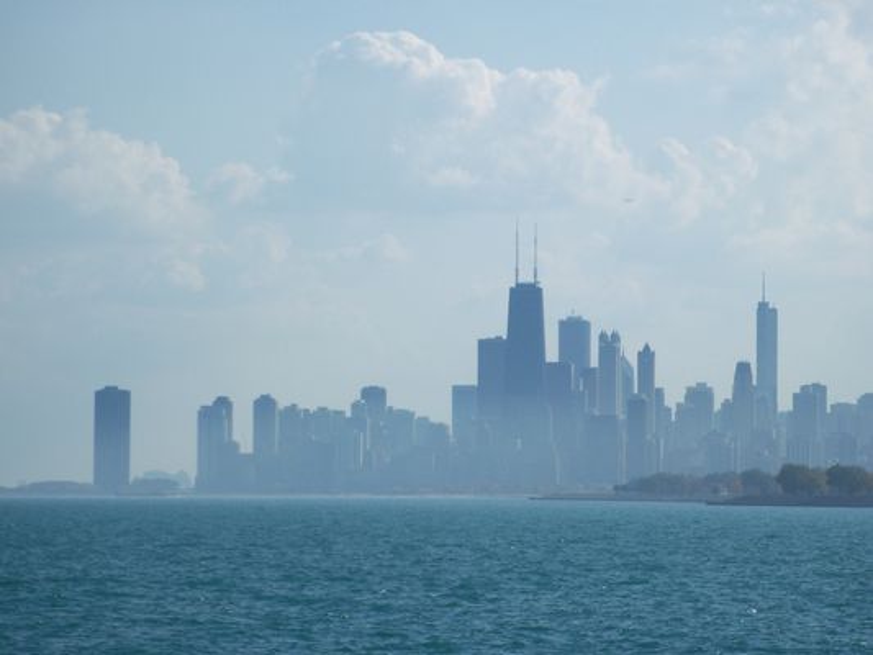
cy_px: 328
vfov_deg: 8.5
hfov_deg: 11.3
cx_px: 436
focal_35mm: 175
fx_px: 4414
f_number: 8.6
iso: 80
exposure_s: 1/400
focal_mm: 31.3
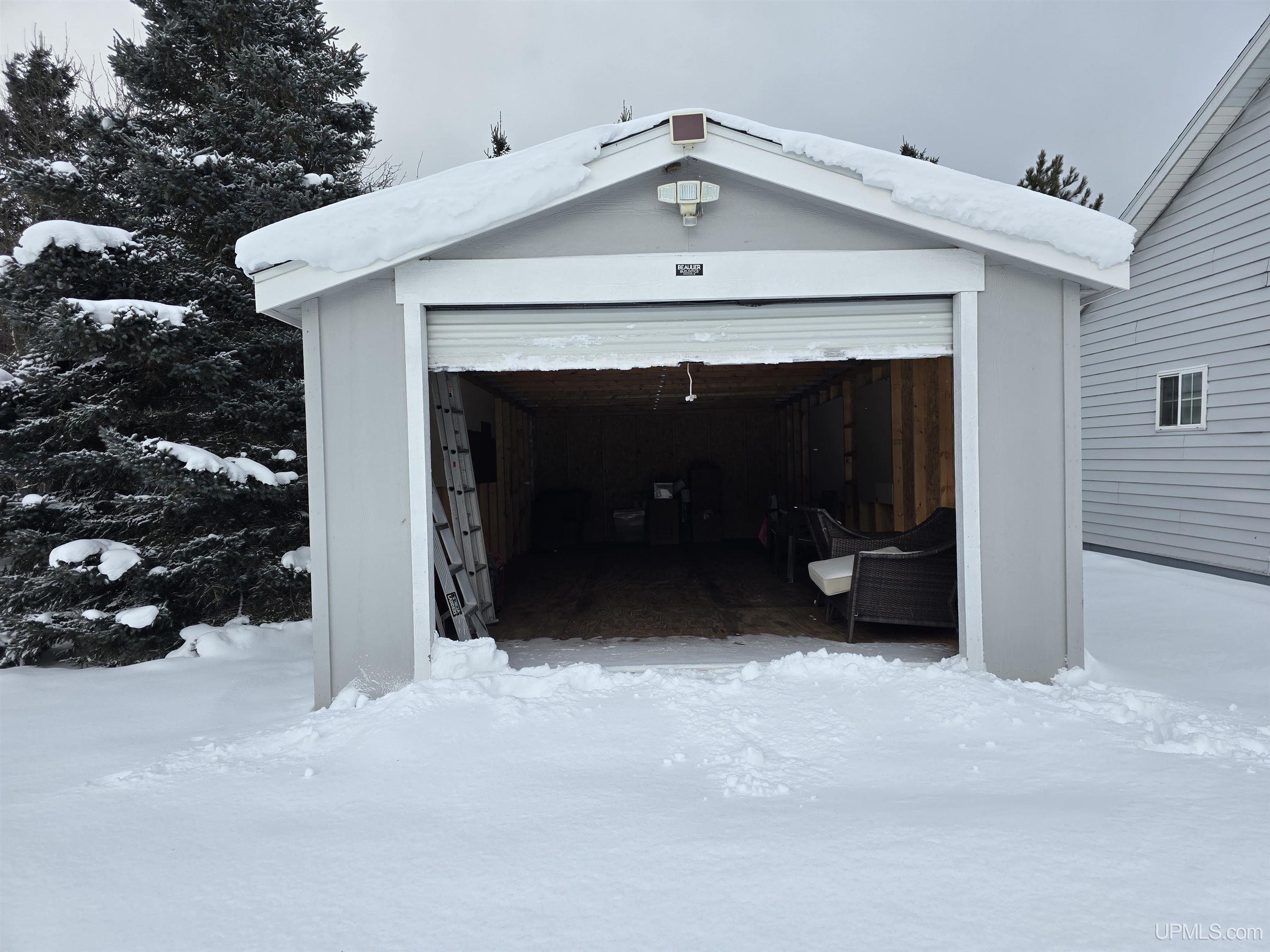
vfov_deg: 58.9
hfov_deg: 73.9
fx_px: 844
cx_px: 635
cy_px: 476
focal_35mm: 23
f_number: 1.7
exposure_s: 1/408
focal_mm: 6.3
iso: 12
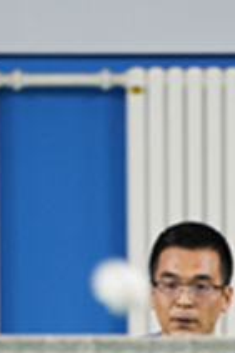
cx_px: 232
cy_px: 478
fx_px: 6433
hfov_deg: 2.1
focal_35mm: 656
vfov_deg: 3.1
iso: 500
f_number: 2.8
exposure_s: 1/125
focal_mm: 185
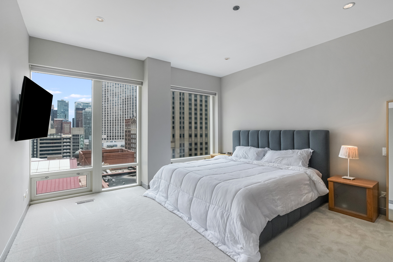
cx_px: 196
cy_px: 131
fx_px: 175
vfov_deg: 73.7
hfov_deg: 96.7
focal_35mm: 16
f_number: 8
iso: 320
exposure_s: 1/1000
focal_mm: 11
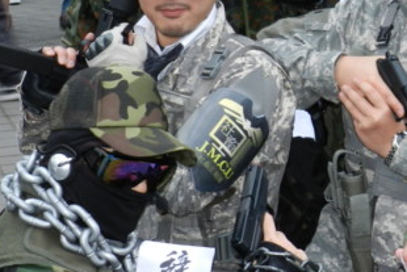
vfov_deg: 8.5
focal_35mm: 161
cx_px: 404
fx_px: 1821
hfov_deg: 12.6
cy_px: 33
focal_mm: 10.7
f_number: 4.6
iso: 280
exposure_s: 1/30
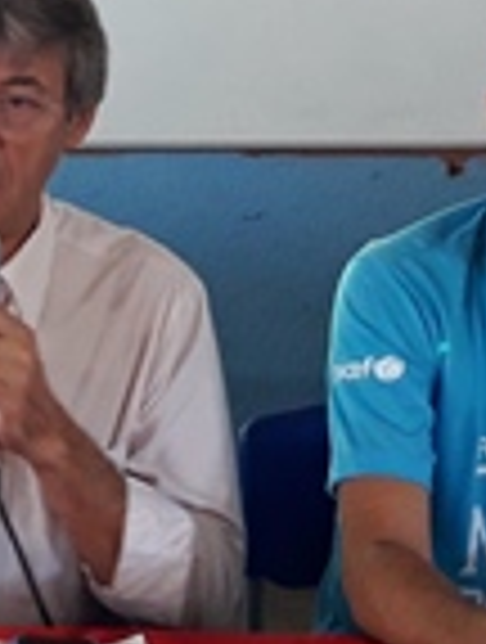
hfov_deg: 11.8
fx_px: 2330
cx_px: 45
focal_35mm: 125
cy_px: 149
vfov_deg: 15.6
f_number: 1.9
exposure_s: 1/24
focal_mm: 3.7
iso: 160
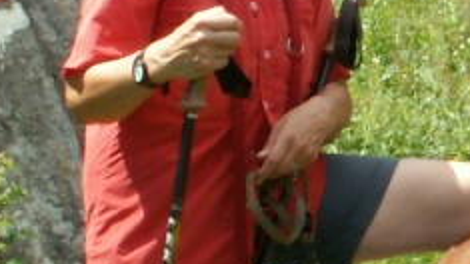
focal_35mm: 214
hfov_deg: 10.0
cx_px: 534
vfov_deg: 5.7
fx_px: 2666
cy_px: 114
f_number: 8
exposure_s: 1/60
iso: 50
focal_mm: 7.5
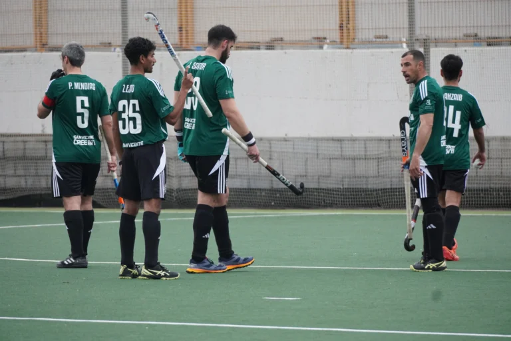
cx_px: 256
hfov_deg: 4.8
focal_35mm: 432
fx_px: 6132
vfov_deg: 3.2
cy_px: 170
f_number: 6.3
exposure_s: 1/800
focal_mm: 288
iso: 1600
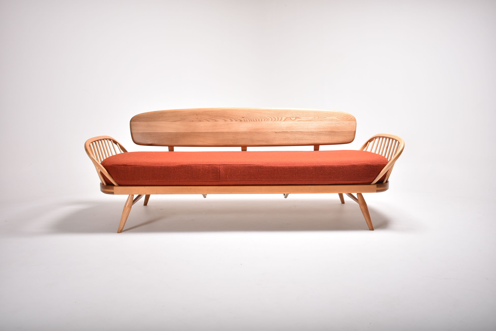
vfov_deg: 41.8
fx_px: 434
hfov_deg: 59.5
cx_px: 248
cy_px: 166
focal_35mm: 32
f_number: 3.8
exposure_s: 1/200
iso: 100
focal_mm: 21
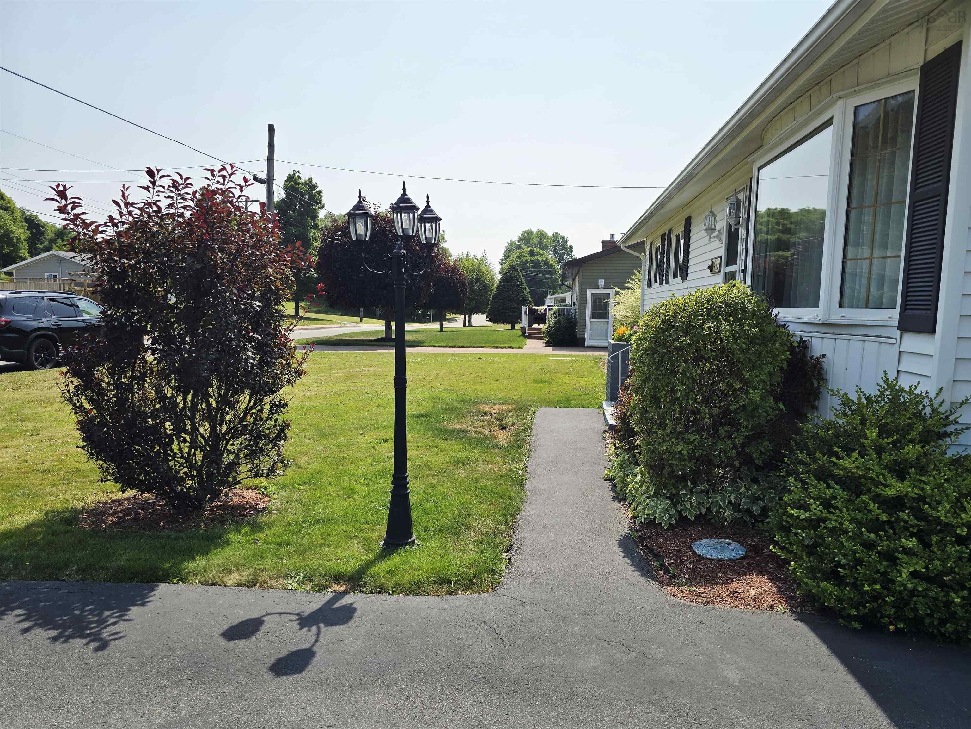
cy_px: 364
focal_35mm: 23
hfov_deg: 73.9
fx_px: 645
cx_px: 486
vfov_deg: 58.9
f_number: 1.7
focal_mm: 6.3
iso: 12
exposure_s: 1/1000
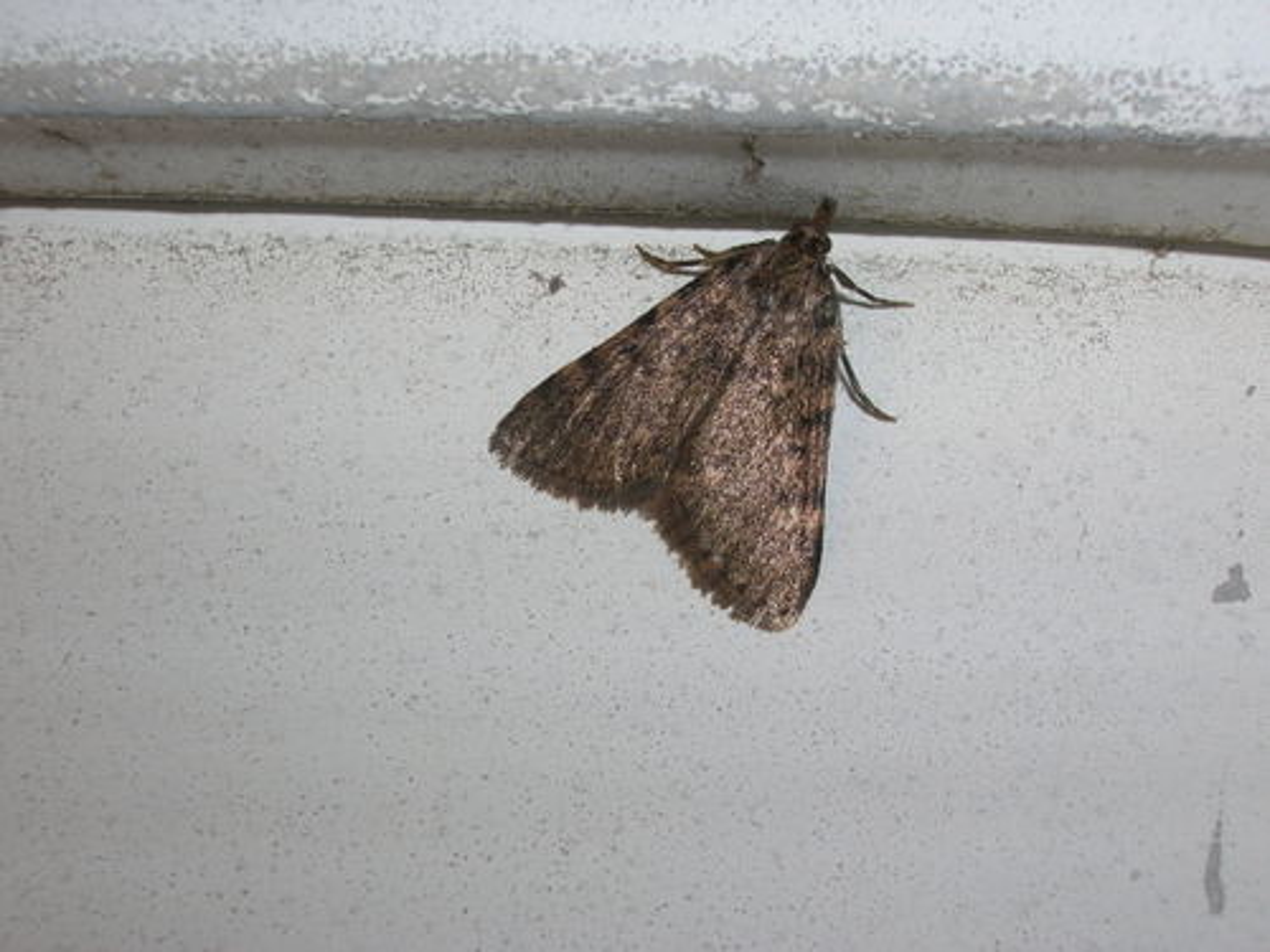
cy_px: 476
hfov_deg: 41.2
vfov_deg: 31.5
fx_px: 1688
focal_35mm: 46
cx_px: 635
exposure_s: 1/60.1
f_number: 5.4
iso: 50
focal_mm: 7.7
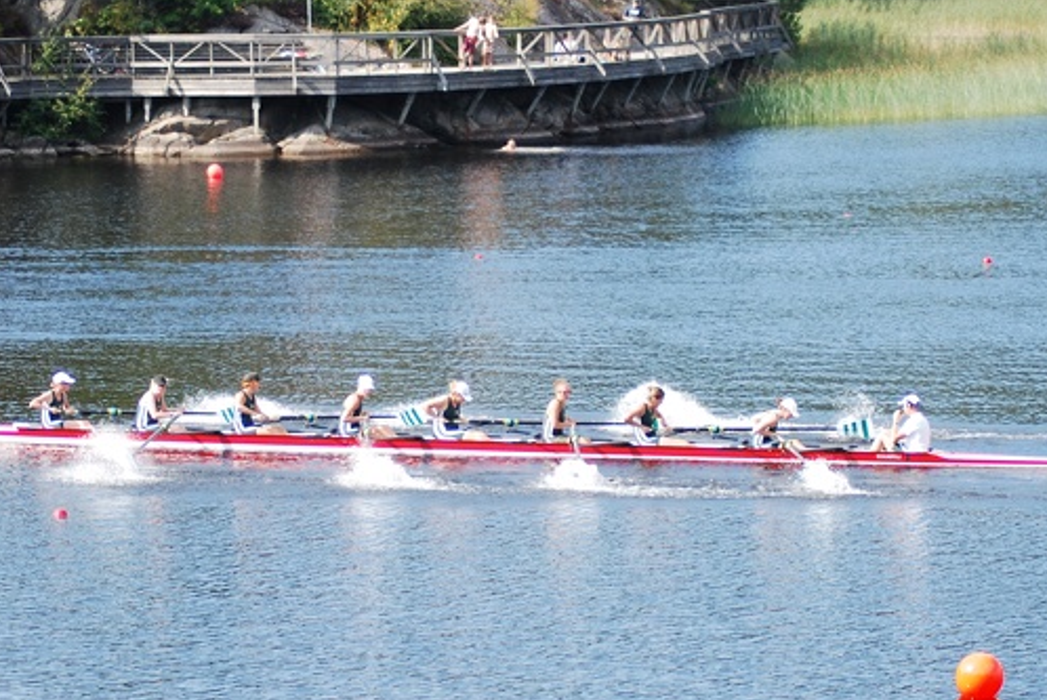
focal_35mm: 167
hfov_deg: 12.3
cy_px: 399
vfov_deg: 8.2
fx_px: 4861
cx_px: 557
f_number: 5
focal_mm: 70
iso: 200
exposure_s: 1/400
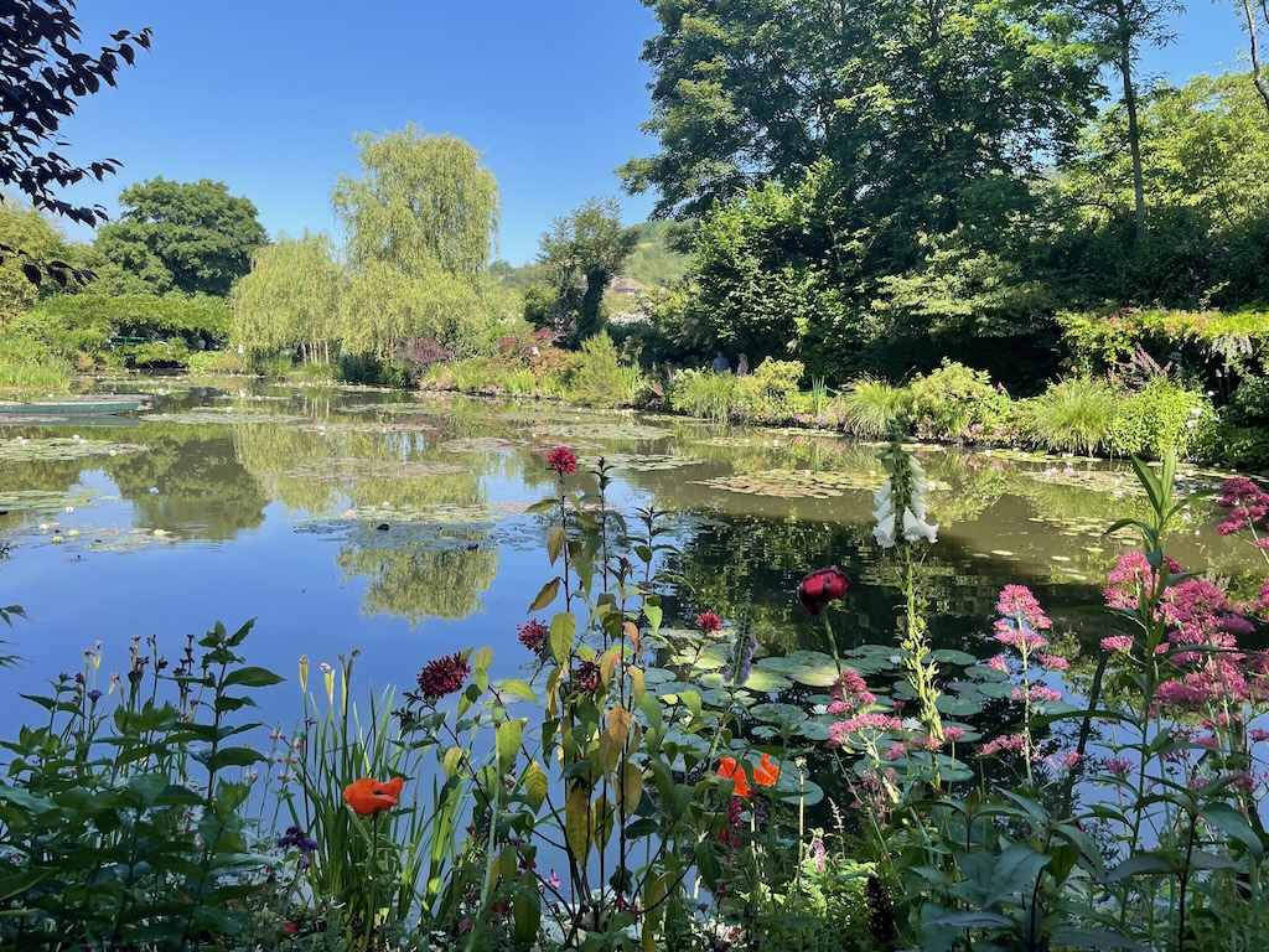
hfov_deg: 67.3
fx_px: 953
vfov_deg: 53.1
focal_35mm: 26
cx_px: 634
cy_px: 476
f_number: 1.6
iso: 32
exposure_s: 1/1024
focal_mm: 4.2
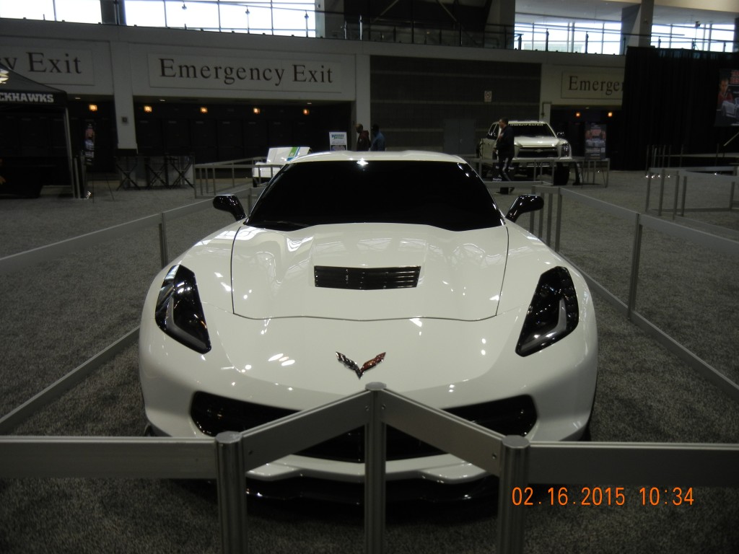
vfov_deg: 46.8
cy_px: 277
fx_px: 640
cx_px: 370
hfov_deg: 60.0
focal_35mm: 30
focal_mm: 5.4
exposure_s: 1/53
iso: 171
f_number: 3.5
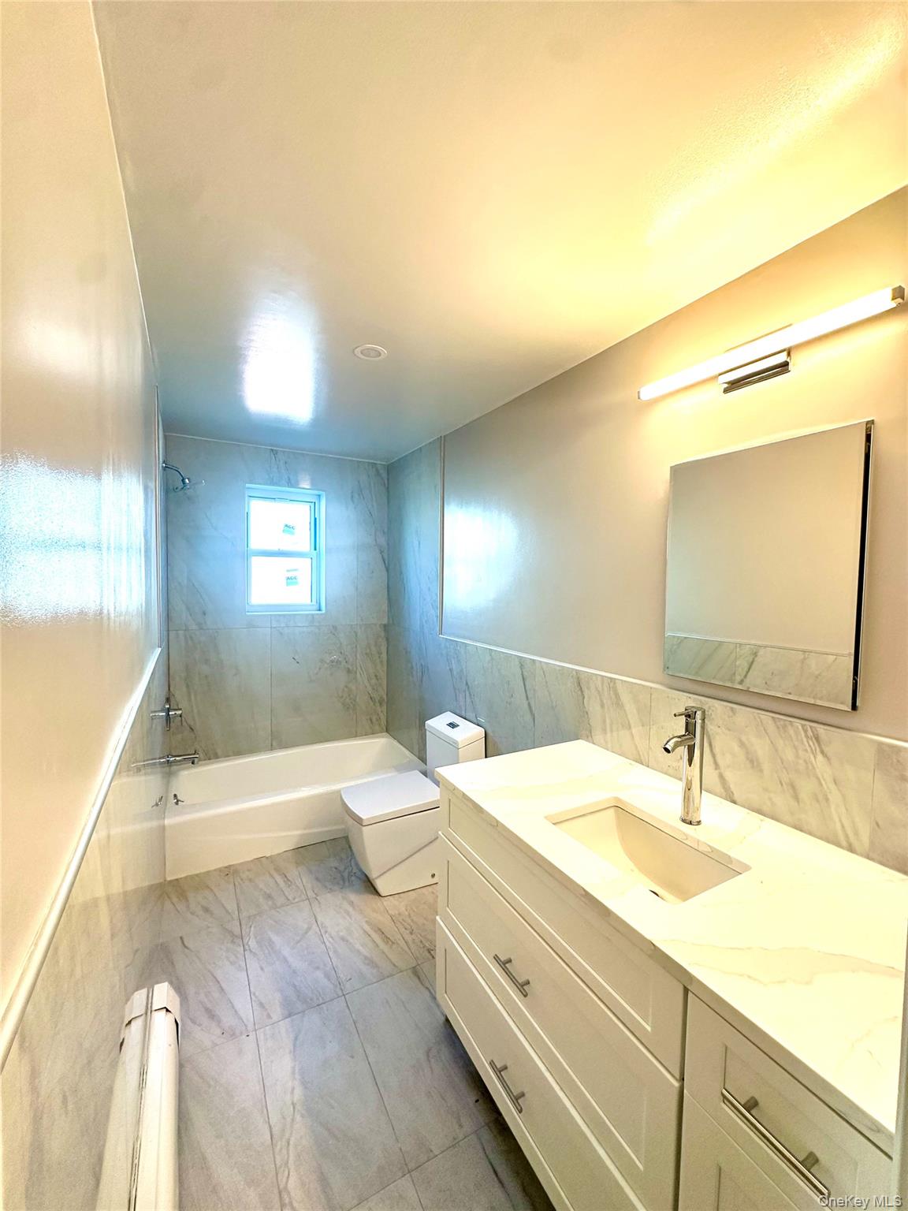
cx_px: 454
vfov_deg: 102.1
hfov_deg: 85.7
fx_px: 490
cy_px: 606
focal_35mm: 14
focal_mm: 2.22
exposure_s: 1/120
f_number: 2.2
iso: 160
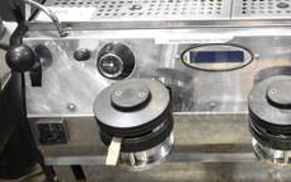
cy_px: 70
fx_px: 507
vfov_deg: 20.3
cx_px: 281
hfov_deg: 30.1
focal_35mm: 64
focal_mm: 20
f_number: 6.3
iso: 6400
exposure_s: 1/250
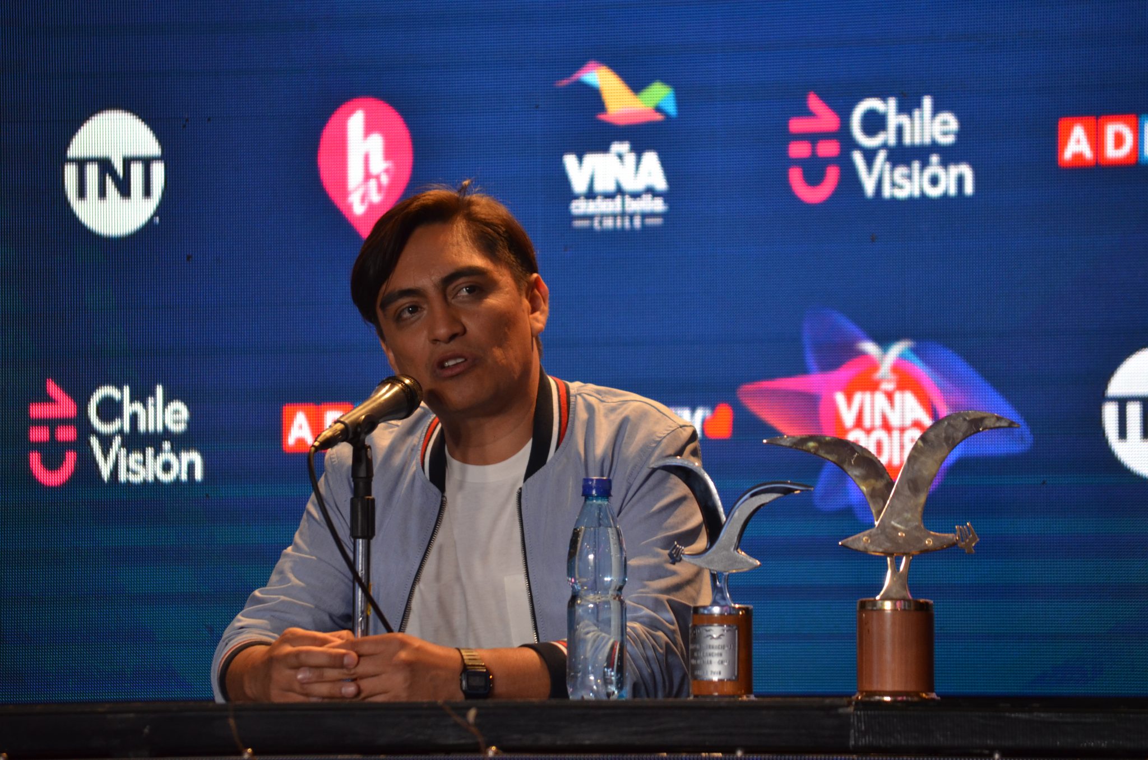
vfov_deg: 5.7
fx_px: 7637
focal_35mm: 240
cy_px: 380
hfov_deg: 8.6
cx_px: 574
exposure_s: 1/100
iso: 800
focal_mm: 160
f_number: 5.3
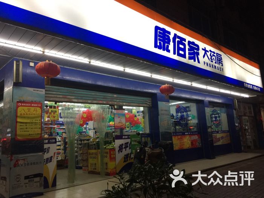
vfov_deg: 48.2
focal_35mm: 29
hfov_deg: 61.7
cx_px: 132
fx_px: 221
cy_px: 99
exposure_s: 1/33
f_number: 2.2
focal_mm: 4.15
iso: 64
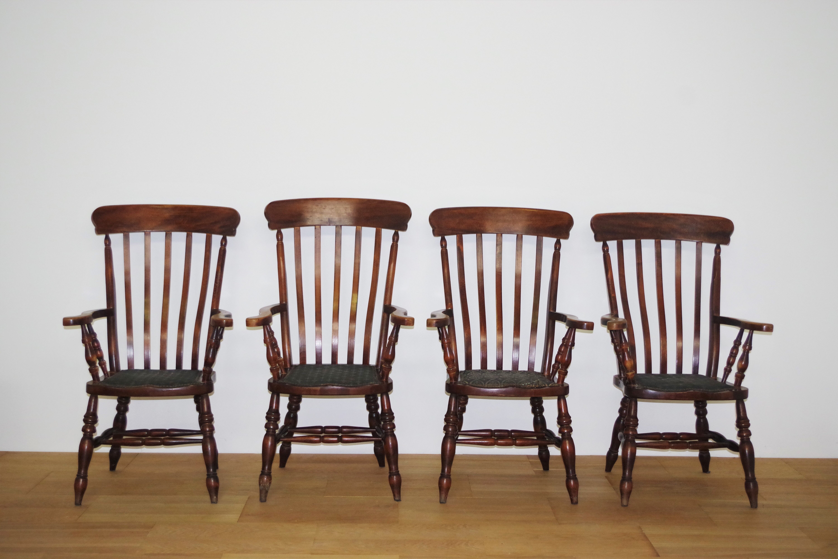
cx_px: 419
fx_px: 1071
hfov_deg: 42.7
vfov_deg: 29.2
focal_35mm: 46
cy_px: 280
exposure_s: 1/80
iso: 1600
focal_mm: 30.63
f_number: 4
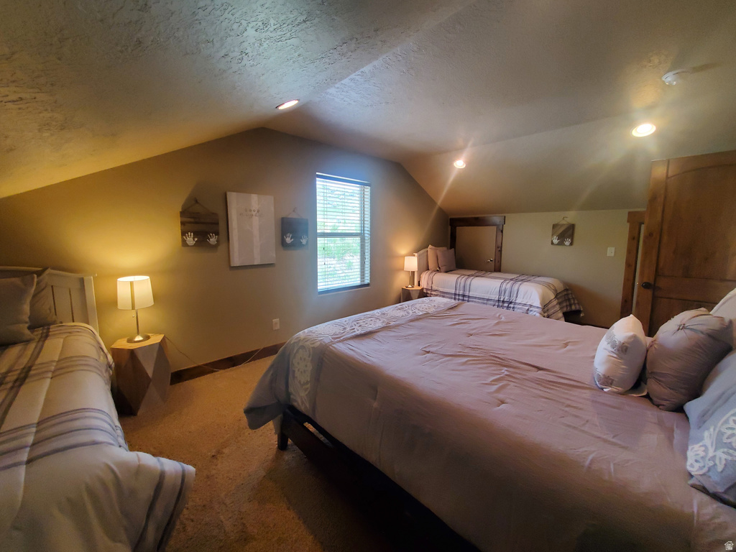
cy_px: 276
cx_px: 368
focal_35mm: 13
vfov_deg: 89.9
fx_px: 276
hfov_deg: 106.2
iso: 200
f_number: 2.2
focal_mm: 1.8
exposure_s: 1/60
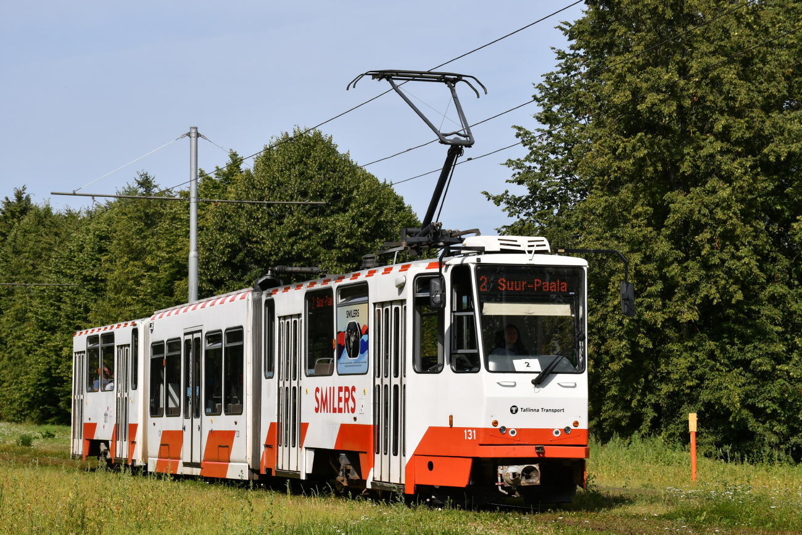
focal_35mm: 90
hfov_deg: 22.6
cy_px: 268
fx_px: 2005
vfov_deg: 15.2
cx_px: 401
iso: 200
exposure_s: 1/833
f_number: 8
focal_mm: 60
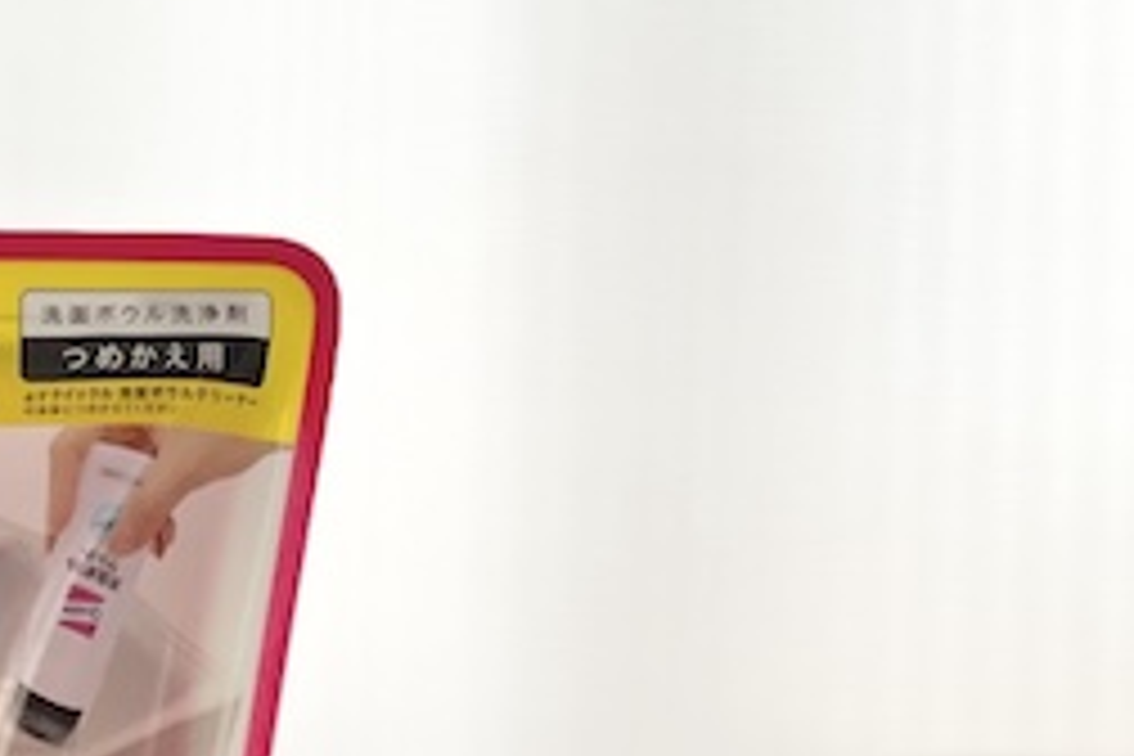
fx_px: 2709
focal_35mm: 86
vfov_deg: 14.9
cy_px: 1098
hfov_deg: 21.9
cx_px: -234
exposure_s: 1/122
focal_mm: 5.1
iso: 100
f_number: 1.6
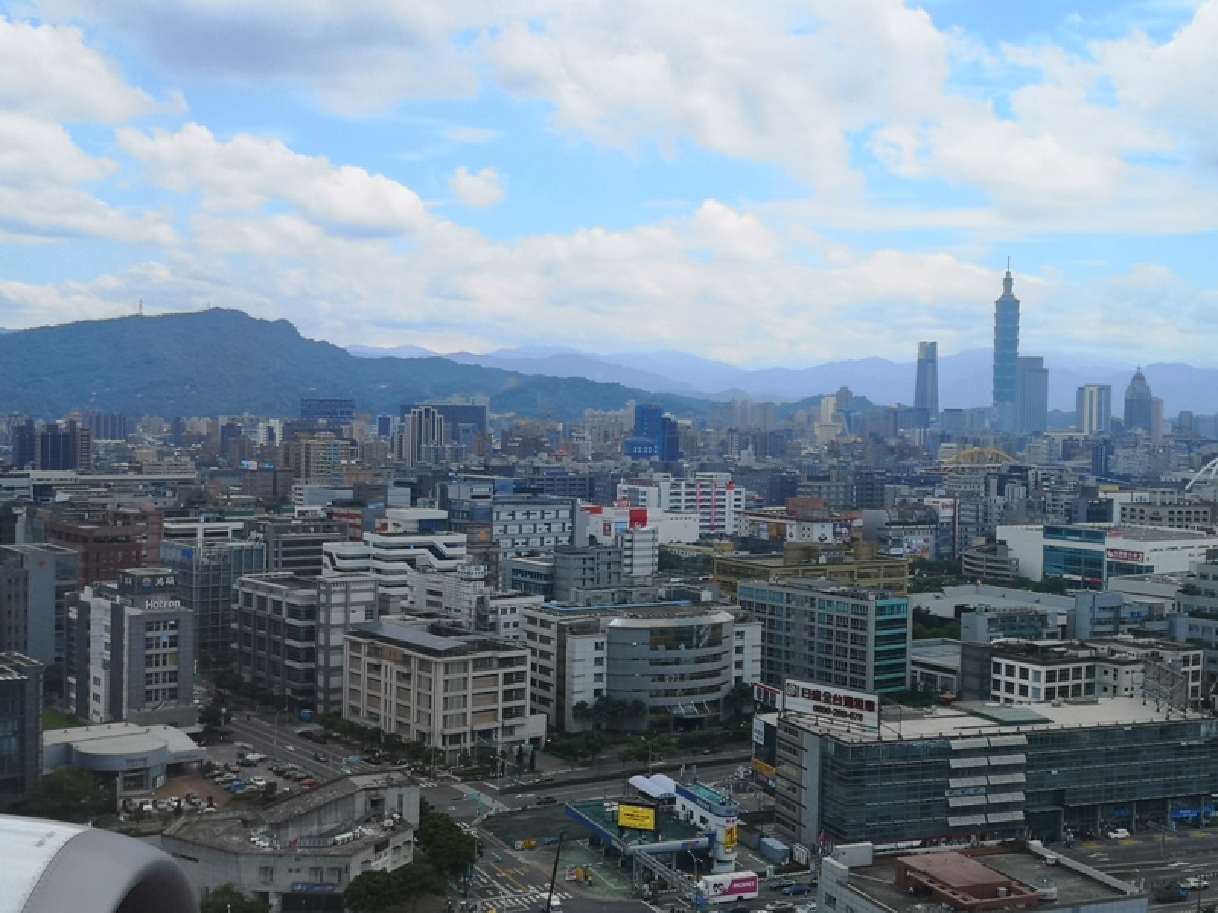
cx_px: 609
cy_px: 456
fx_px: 1407
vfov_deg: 36.0
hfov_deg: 46.8
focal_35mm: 40
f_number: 1.8
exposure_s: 1/1590
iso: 50
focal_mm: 3.95
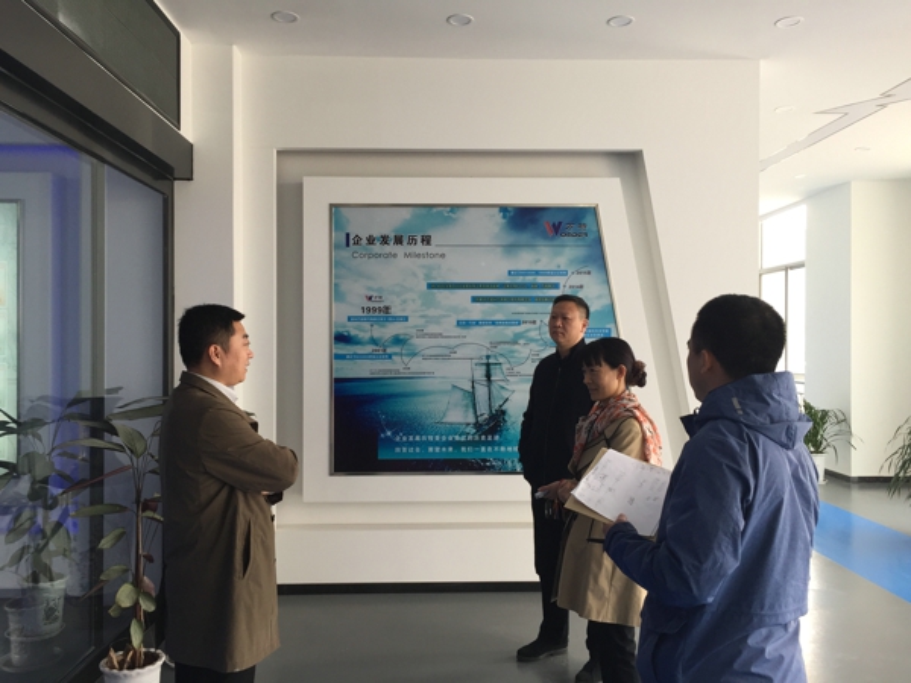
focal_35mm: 29
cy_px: 342
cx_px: 456
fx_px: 763
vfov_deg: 48.2
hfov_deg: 61.7
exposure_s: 1/100
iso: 50
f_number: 2.2
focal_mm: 4.15
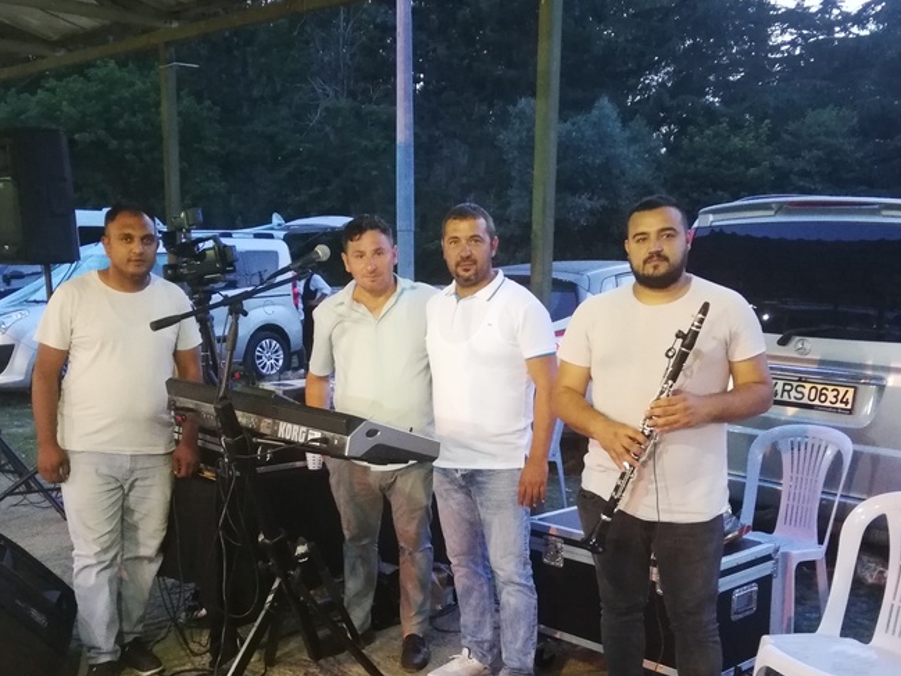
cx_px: 426
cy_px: 436
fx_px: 1067
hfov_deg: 45.7
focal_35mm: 41
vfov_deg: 34.9
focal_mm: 3.81
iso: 800
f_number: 2.2
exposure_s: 1/16.7
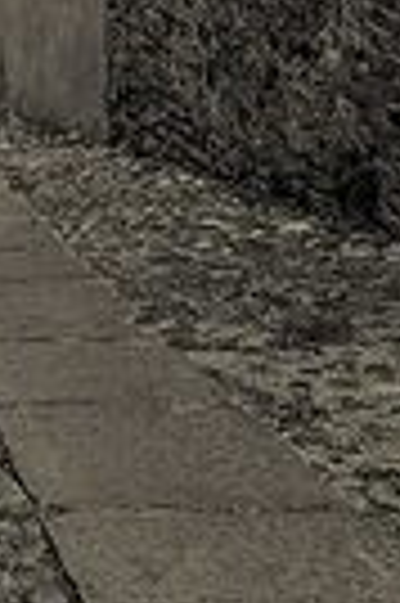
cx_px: -229
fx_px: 2022
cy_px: -558
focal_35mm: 121
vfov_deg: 14.4
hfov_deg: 10.8
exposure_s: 1/90
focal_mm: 18
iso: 800
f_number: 11
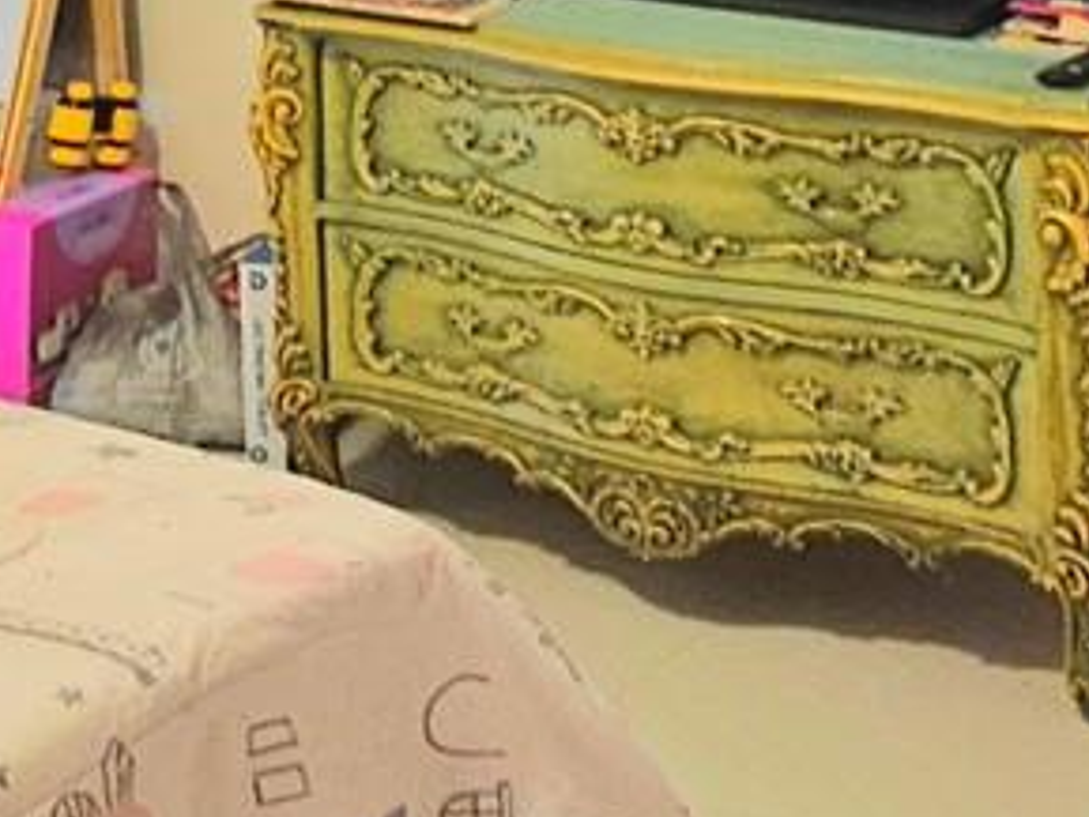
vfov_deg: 20.1
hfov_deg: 26.4
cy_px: 109
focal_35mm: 72
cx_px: 177
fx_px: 2266
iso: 500
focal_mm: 2.2
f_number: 2.2
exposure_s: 1/30
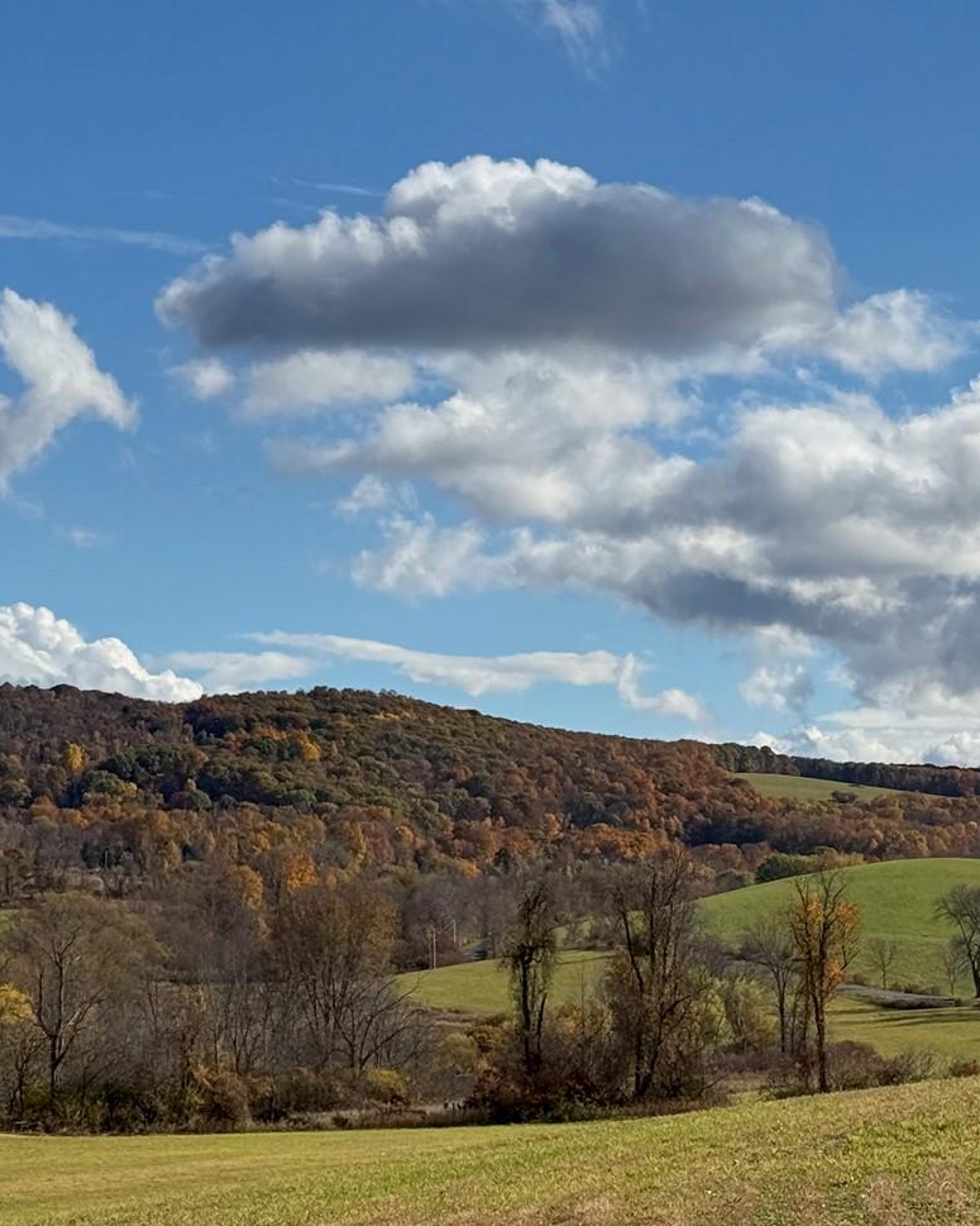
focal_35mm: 99
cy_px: 902
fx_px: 3590
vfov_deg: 19.3
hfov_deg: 15.5
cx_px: 706
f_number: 1.78
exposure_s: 1/8772
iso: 80
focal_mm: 6.76
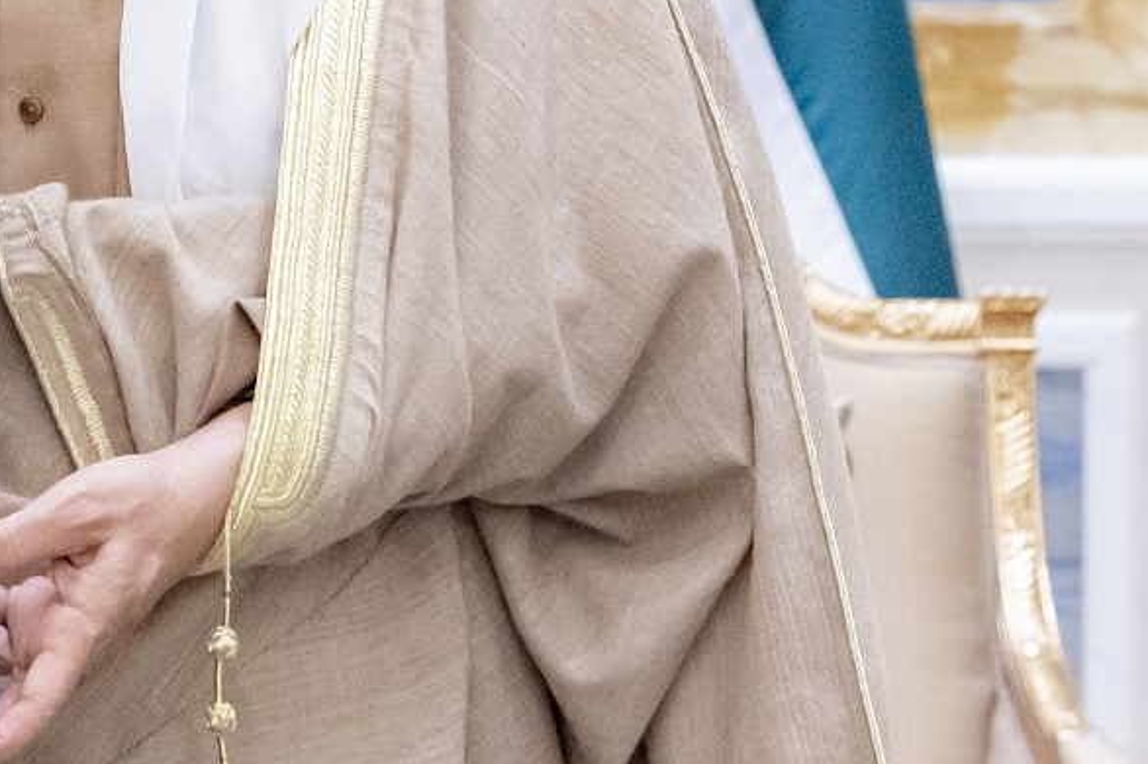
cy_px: -159
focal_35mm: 222
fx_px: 7075
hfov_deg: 9.1
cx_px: -474
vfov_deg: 6.1
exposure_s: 1/200
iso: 8000
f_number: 4
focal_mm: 52
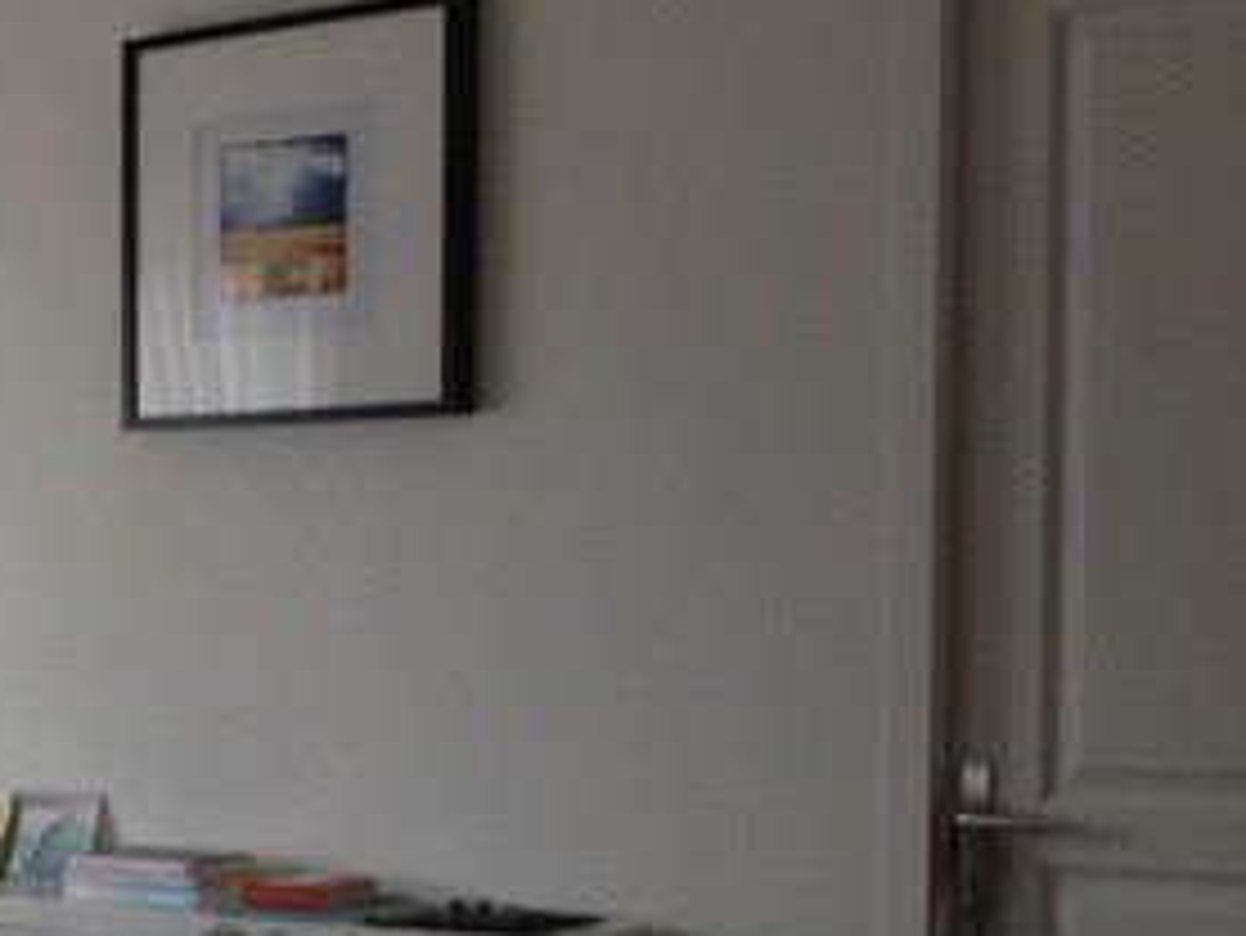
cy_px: 832
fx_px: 3637
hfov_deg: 17.9
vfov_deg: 14.5
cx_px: -463
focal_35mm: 101
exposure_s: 1/60
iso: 64
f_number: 2.4
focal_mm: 4.28
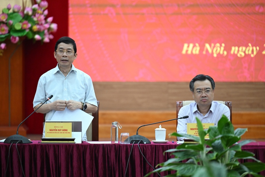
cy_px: 88
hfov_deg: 10.3
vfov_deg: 6.9
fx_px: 1472
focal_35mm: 200
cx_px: 132
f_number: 2.8
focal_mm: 200
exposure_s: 1/250
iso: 4000
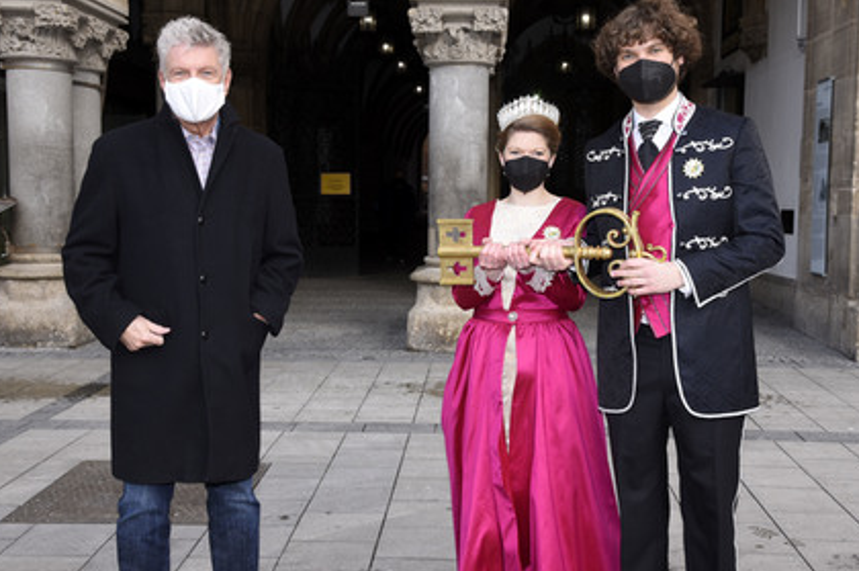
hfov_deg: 45.5
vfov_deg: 31.1
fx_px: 1025
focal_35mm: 43
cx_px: 447
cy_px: 272
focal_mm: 40
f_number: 9
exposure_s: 1/160
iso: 400
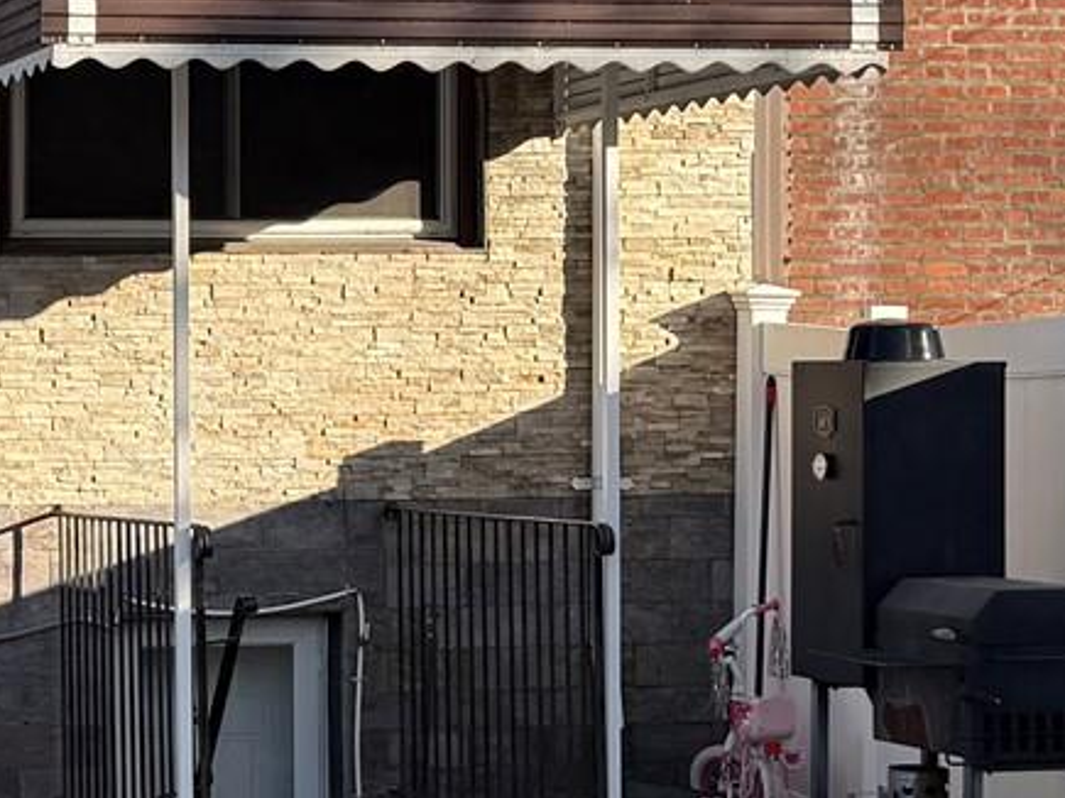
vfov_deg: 13.1
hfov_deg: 16.9
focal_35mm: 113
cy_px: 450
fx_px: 3476
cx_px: -93
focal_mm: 6.76
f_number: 1.78
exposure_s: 1/2611
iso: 80
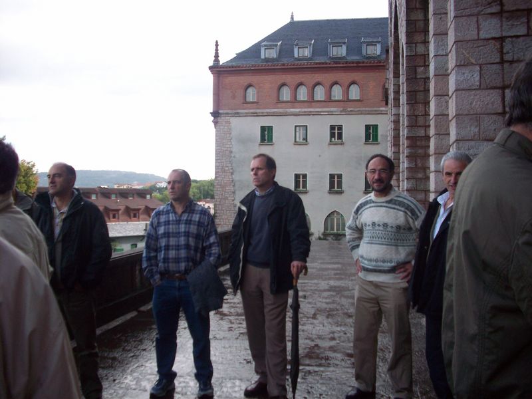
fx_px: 569
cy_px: 200
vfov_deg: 38.7
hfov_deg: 50.1
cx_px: 266
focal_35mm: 37
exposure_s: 1/356
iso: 80
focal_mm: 6.2
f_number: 2.8
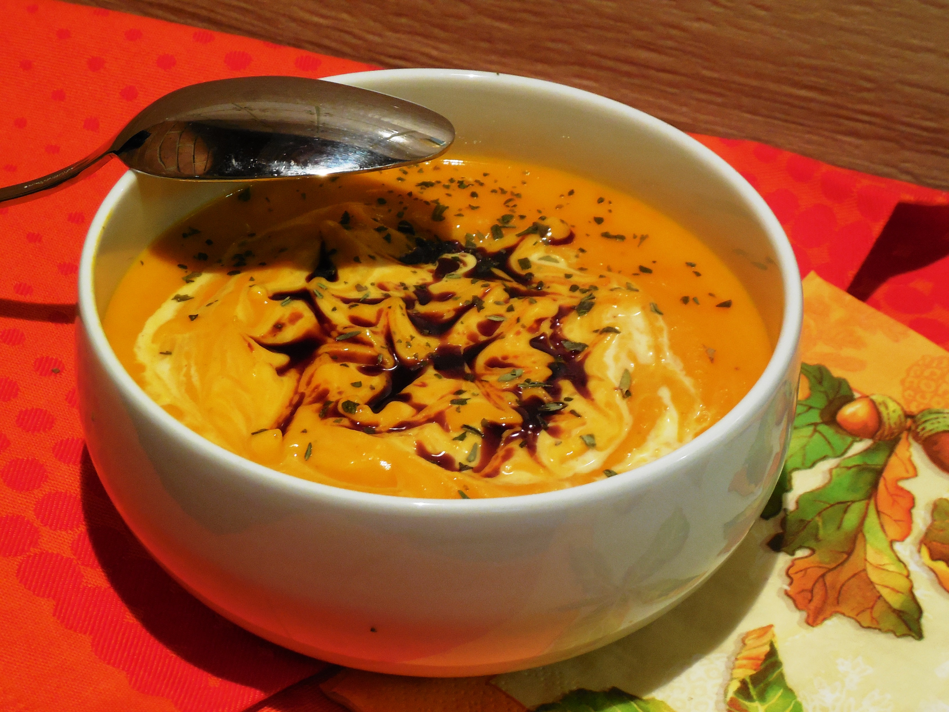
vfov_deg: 18.2
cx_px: 474
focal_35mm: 81
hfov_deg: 24.1
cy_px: 356
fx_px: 2221
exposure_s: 1/20
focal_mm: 14.5
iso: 400
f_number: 4.6
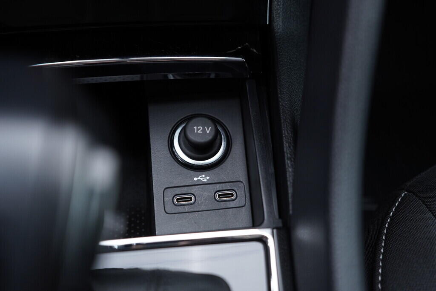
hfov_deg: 53.1
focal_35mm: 36
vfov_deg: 36.9
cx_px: 218
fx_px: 436
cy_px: 146
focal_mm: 24
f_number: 2.8
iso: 200
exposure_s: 1/40
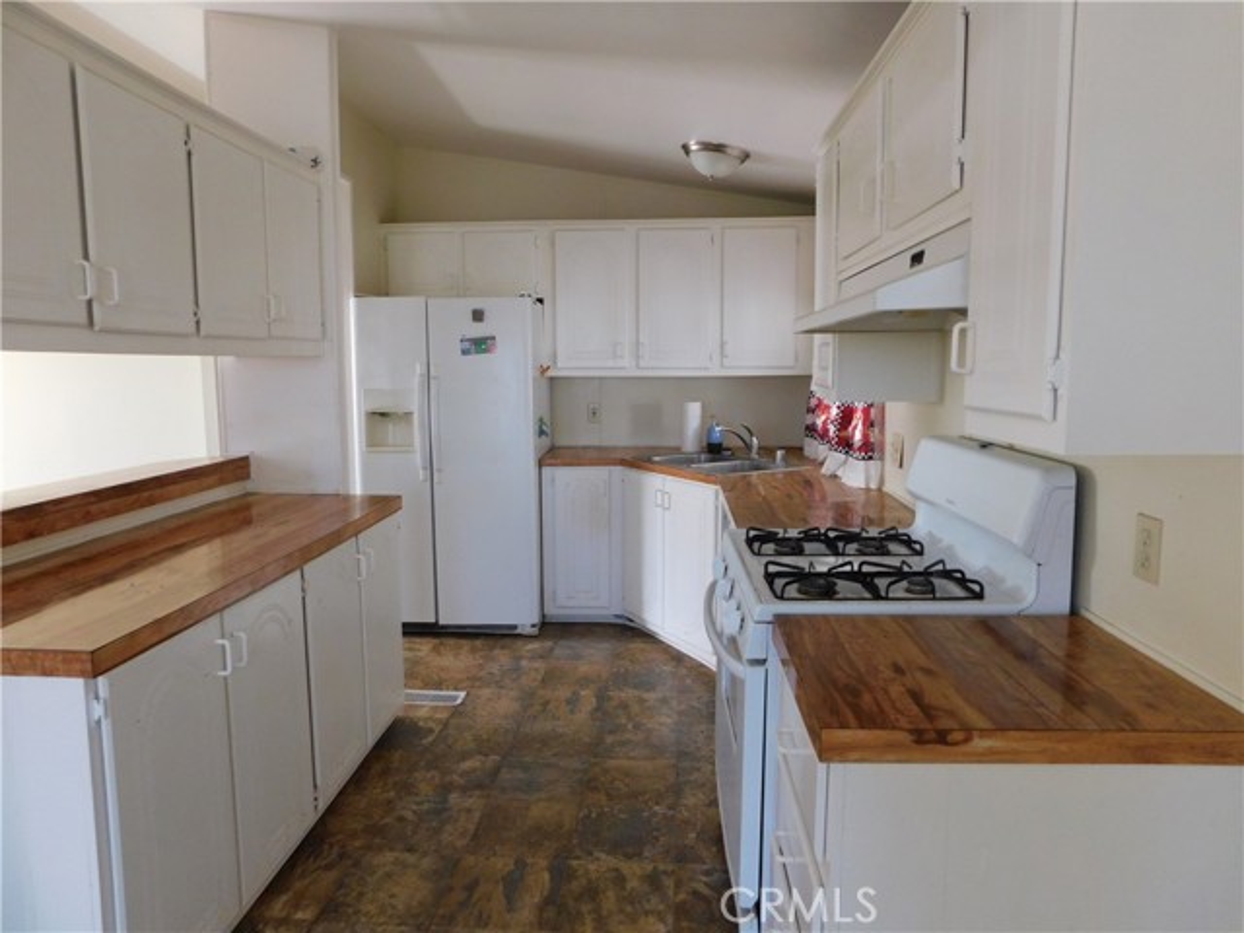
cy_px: 466
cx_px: 622
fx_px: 827
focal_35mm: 23
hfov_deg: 73.9
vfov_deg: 58.9
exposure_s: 1/30
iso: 220
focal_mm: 4
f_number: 3
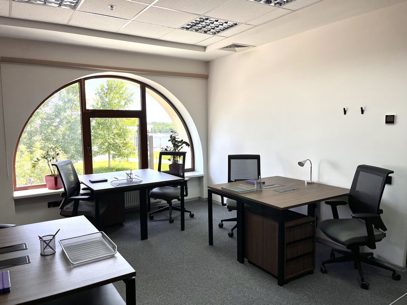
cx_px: 204
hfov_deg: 67.3
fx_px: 306
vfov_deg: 53.1
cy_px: 152
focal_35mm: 26
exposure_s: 1/563
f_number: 1.6
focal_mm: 5.1
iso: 50
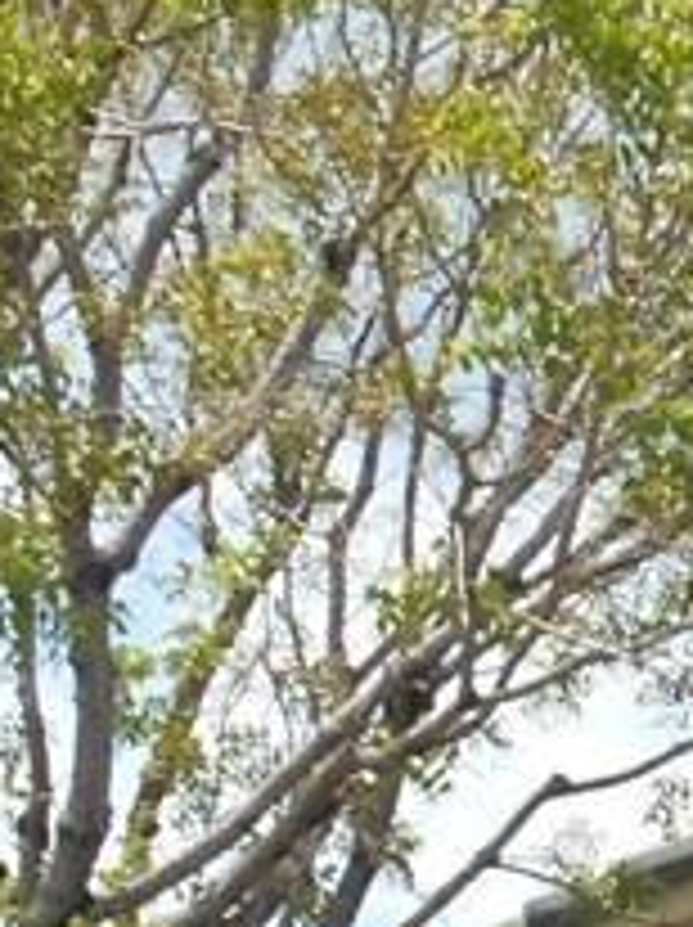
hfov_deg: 6.7
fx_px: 5457
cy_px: 1494
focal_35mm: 204
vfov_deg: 9.4
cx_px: 1890
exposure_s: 1/500
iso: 80
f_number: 3.9
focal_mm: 7.2
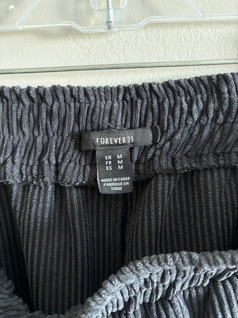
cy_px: 159
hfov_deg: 53.1
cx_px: 119
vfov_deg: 67.3
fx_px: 238
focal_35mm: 26
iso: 500
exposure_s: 1/40
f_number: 1.6
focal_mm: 5.96
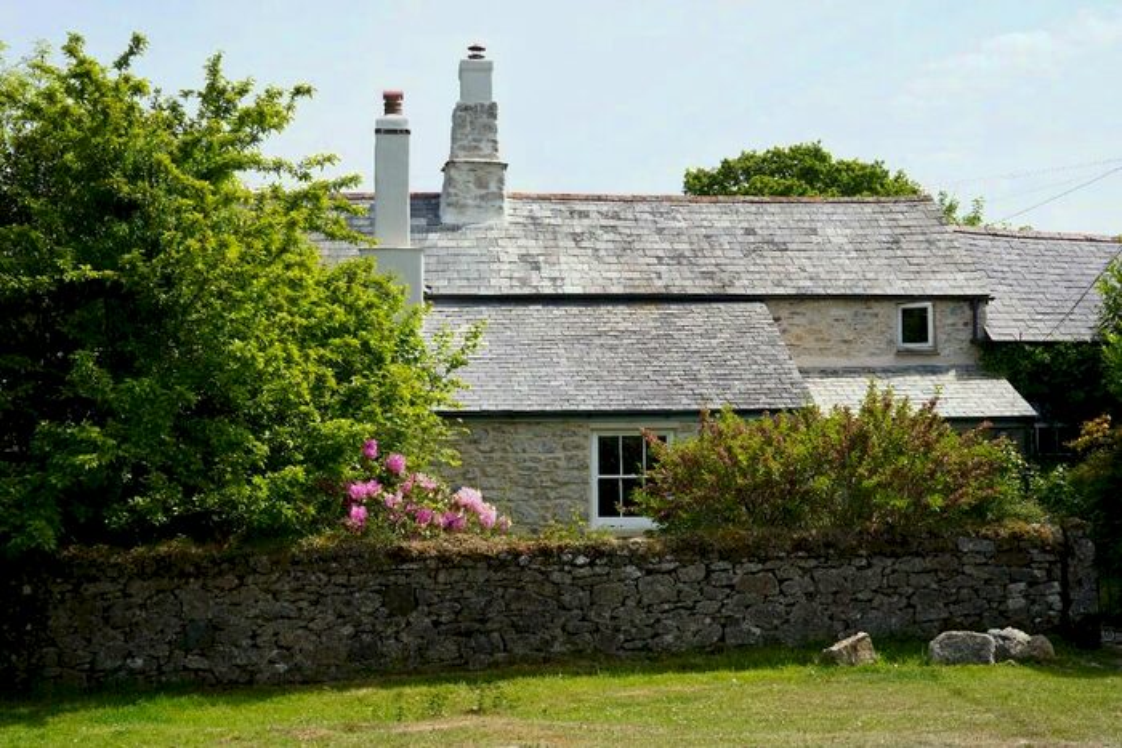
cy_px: 374
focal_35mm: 50
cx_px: 561
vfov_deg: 27.0
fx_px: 1559
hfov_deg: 39.6
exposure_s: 1/80
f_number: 10
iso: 100
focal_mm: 50
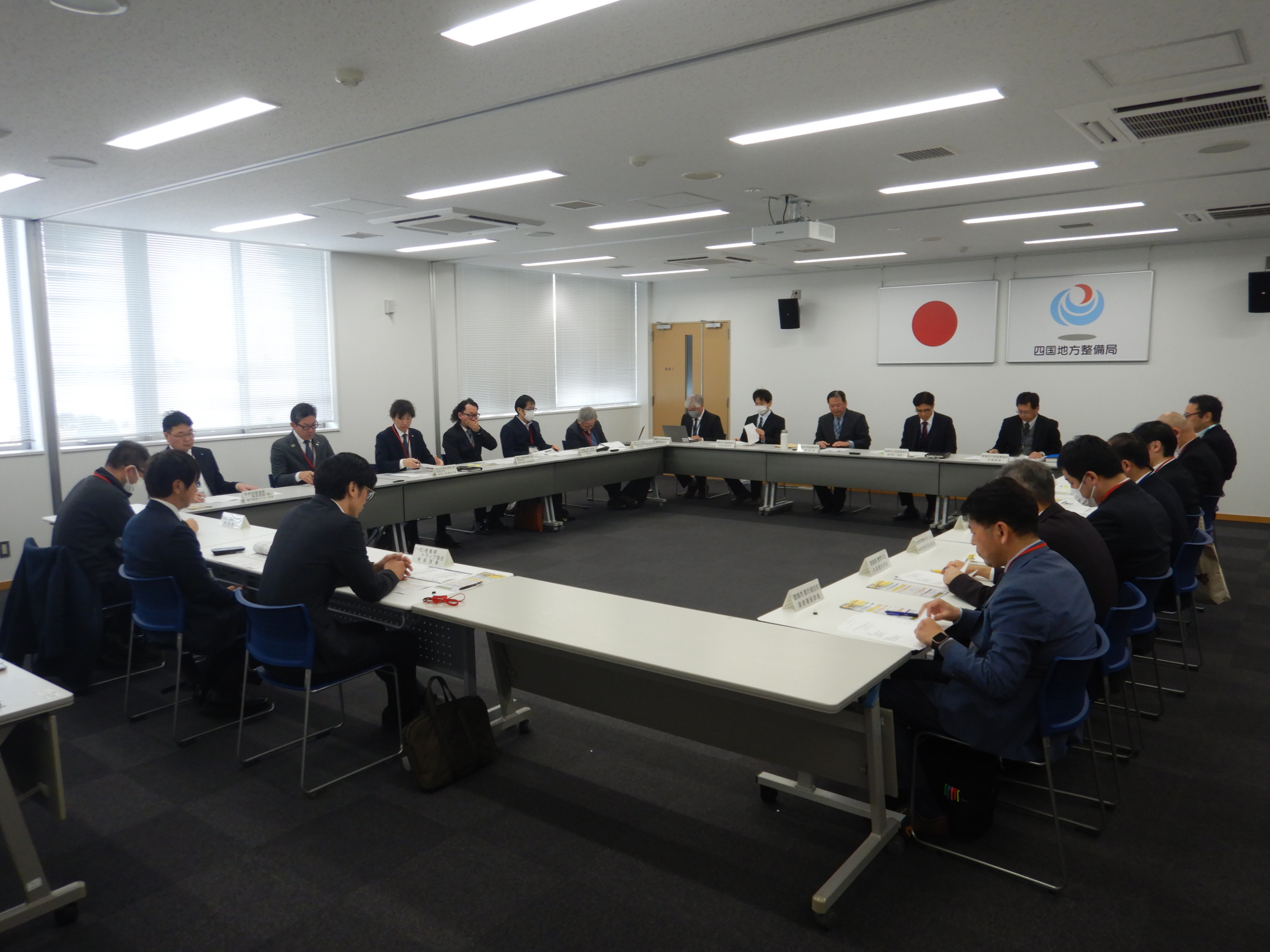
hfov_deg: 71.6
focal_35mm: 24
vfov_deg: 56.8
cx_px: 635
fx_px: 881
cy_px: 476
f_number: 2.8
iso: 125
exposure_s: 1/80
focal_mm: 4.3
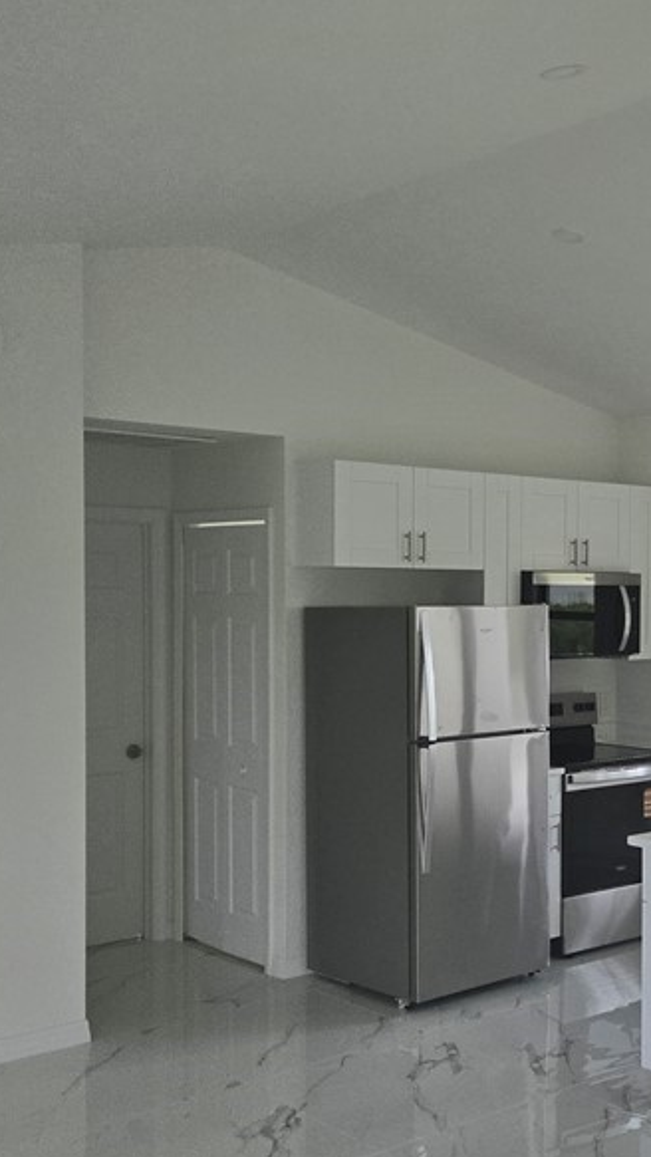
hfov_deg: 26.3
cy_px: 629
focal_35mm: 44
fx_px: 1350
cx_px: 576
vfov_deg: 46.3
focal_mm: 5.4
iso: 125
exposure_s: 1/508
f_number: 1.8
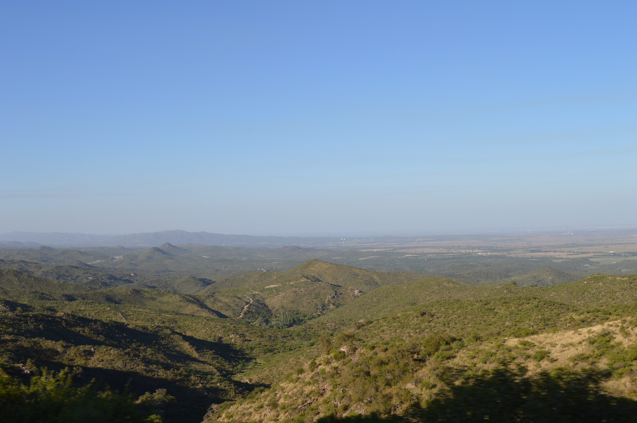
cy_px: 212
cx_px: 318
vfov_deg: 29.8
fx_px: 796
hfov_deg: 43.6
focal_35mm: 45
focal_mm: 30
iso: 100
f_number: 8
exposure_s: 1/250
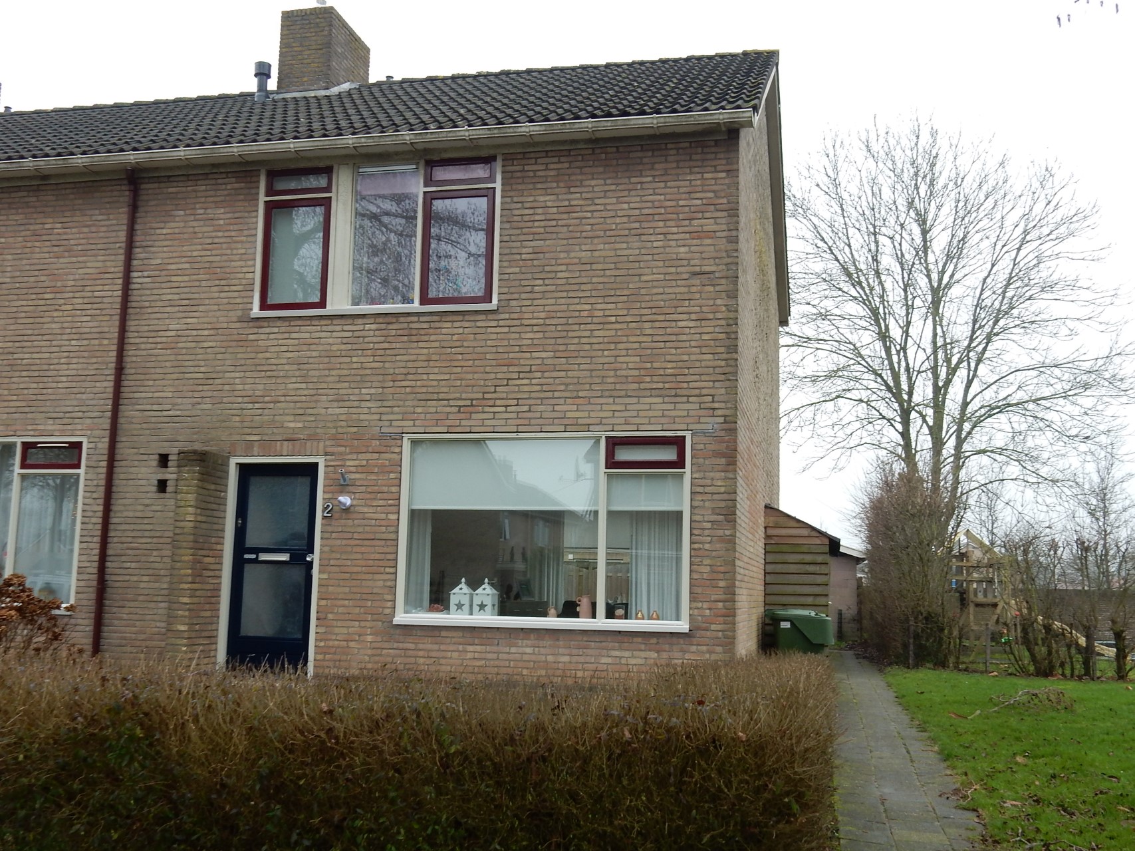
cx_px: 568
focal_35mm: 36
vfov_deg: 39.7
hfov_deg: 51.4
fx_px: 1180
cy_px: 426
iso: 125
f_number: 4
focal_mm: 6.4
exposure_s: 1/50
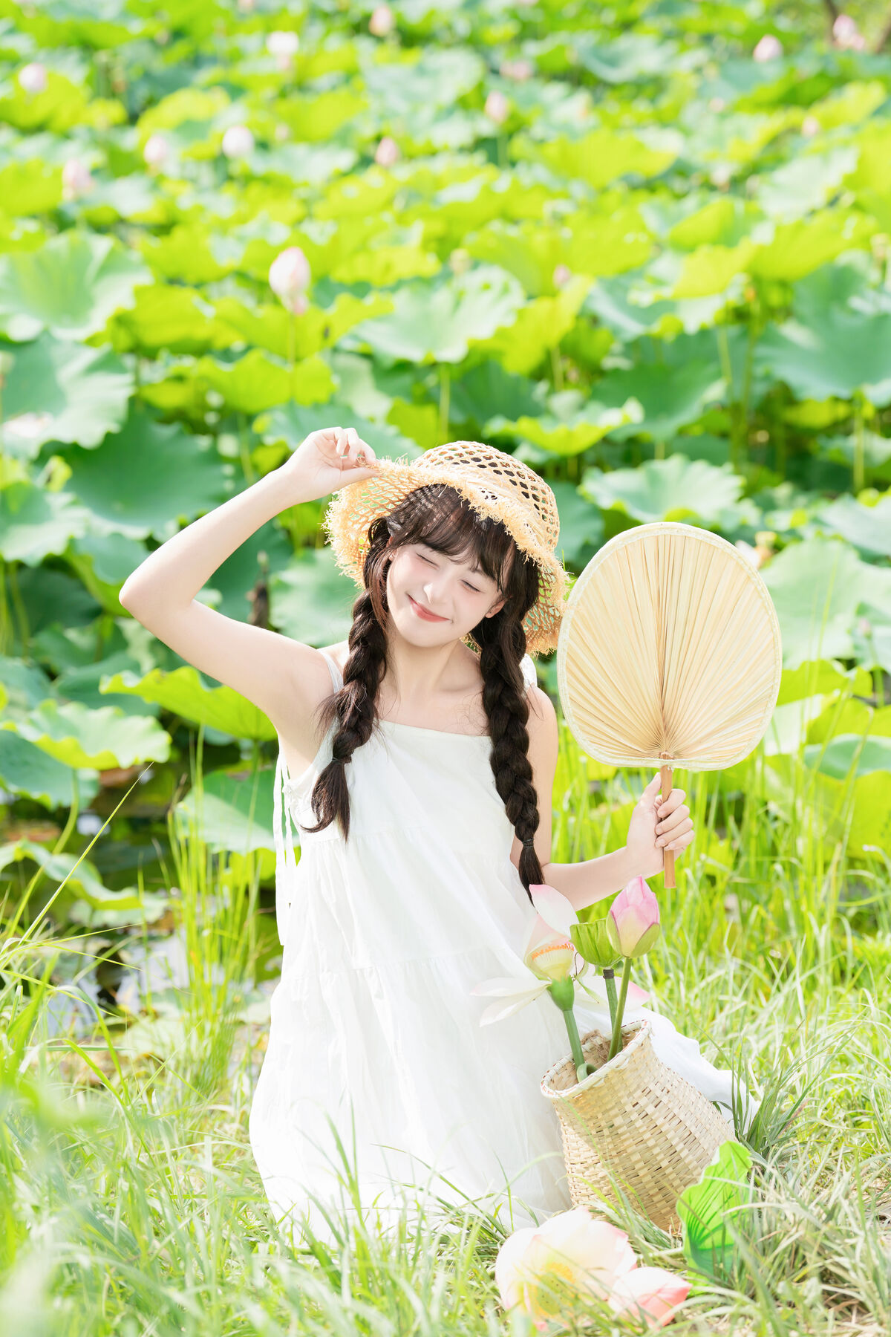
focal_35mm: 84
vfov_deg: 24.2
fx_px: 3118
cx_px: 446
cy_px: 668
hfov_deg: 16.3
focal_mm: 84
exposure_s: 1/400
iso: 320
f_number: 4
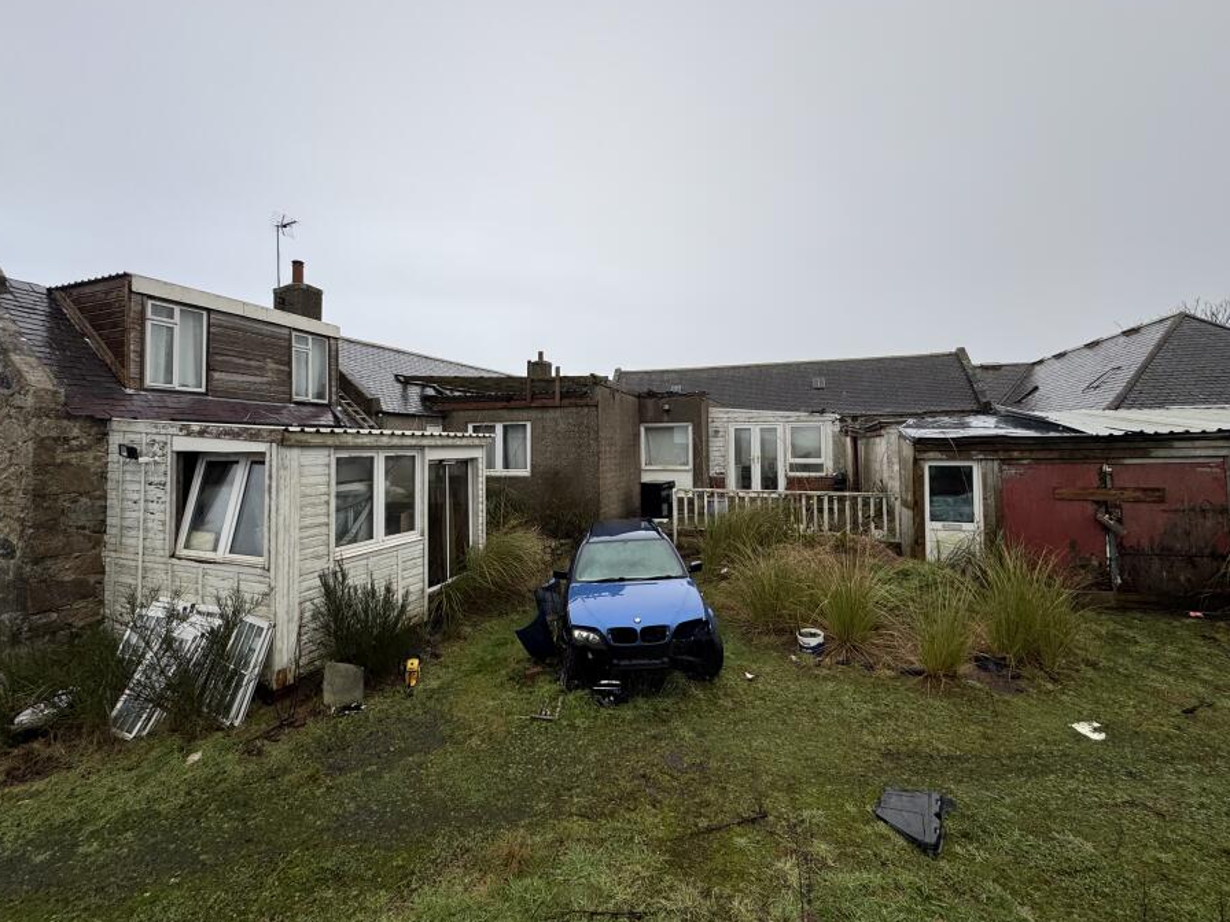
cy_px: 424
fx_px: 569
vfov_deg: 78.0
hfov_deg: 94.4
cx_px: 575
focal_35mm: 16
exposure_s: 1/152
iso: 40
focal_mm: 2.22
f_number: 2.2
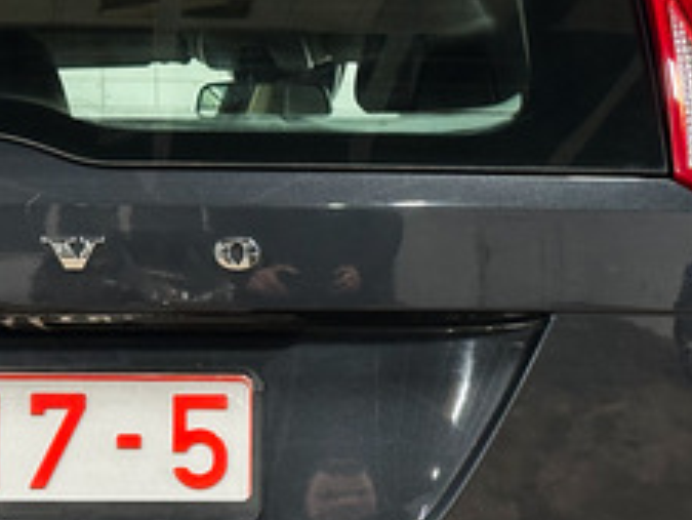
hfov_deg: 15.3
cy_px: 612
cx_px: 523
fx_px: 2560
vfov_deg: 11.4
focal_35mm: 128
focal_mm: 6.86
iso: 320
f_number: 1.8
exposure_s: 1/35
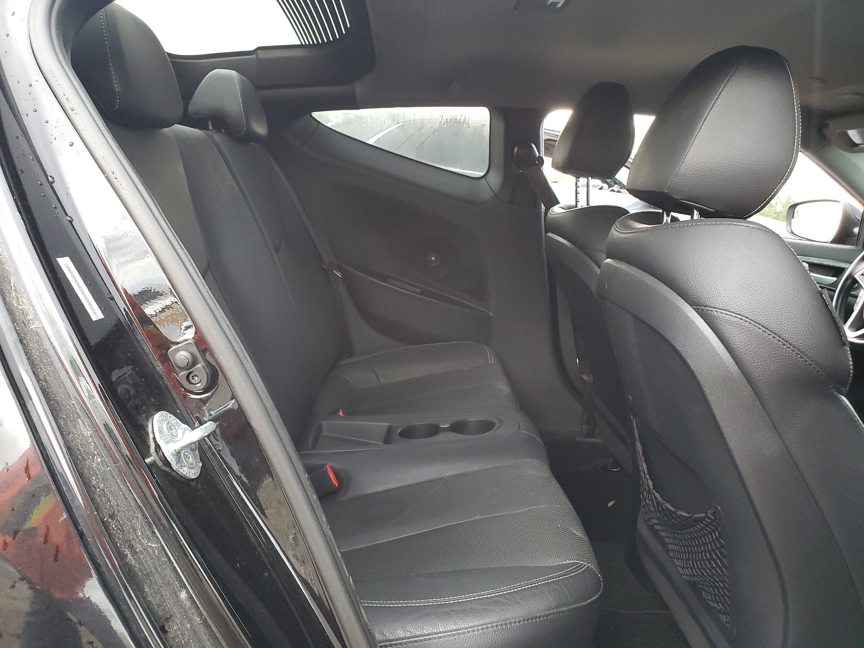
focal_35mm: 26
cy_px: 324
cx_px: 432
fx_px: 649
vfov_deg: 53.1
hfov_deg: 67.3
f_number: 1.5
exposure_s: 1/60.2
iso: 214
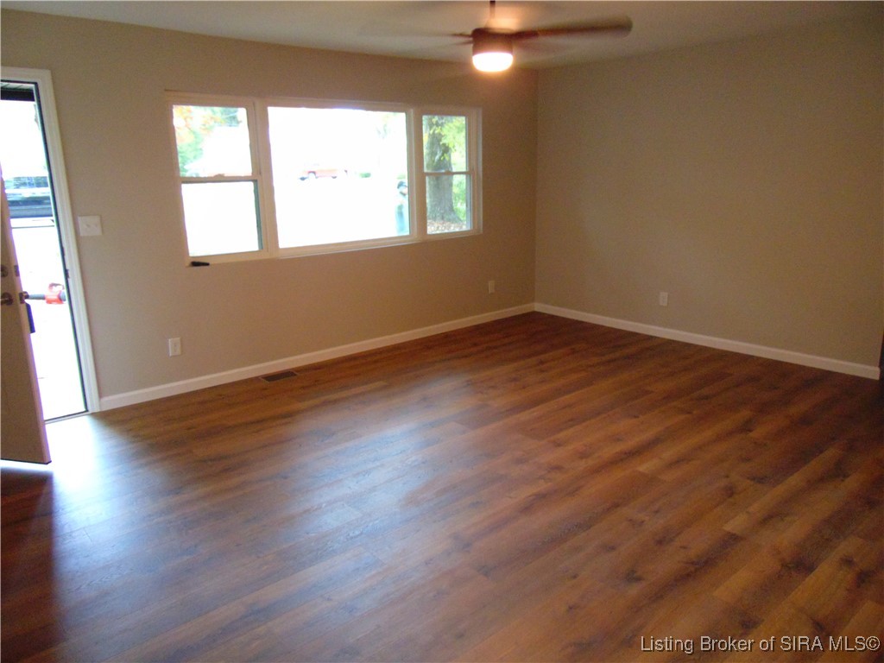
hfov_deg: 69.4
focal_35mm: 25
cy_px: 332
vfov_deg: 54.9
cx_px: 442
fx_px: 638
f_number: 3
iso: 400
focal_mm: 4.5
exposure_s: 1/30
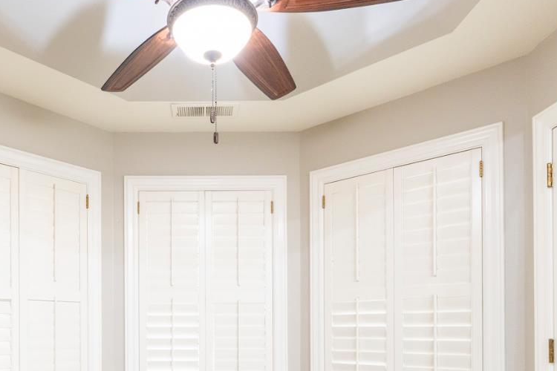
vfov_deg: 42.9
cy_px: 327
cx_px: 269
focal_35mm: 28
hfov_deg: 65.5
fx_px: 433
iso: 320
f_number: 9
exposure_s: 1/8
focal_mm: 14
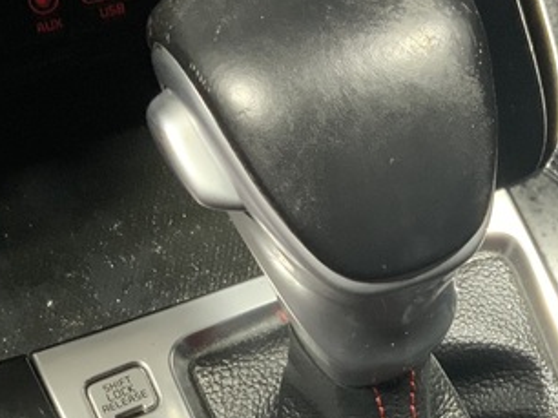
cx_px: 403
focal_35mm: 91
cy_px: 518
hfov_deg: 21.4
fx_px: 1466
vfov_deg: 15.5
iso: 160
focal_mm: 3
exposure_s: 1/60
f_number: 1.8
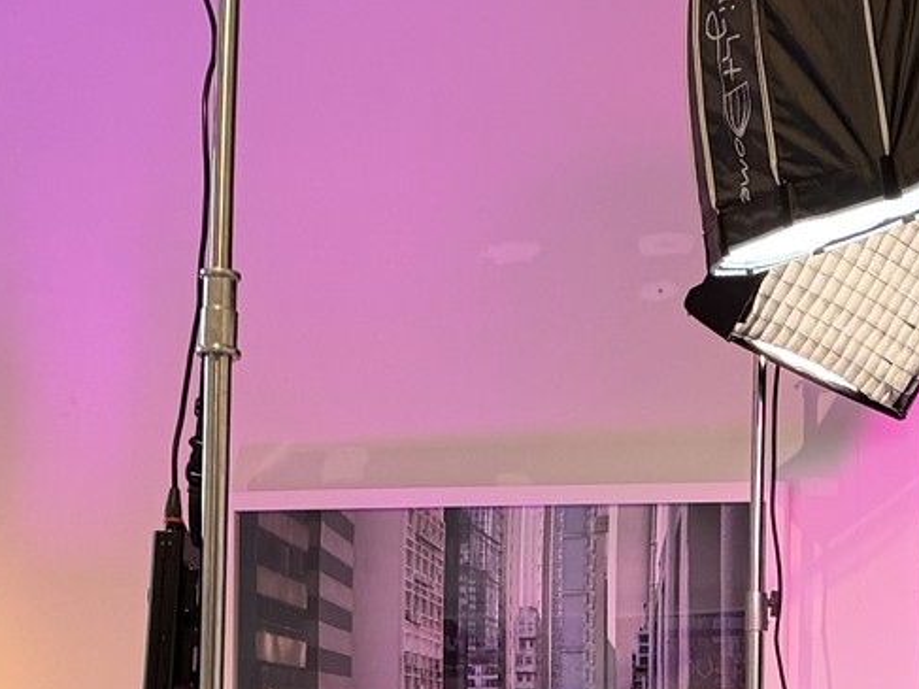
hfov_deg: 18.8
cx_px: 974
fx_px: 2681
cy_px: 797
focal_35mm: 101
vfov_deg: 14.2
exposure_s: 1/50
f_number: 1.78
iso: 250
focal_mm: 6.76
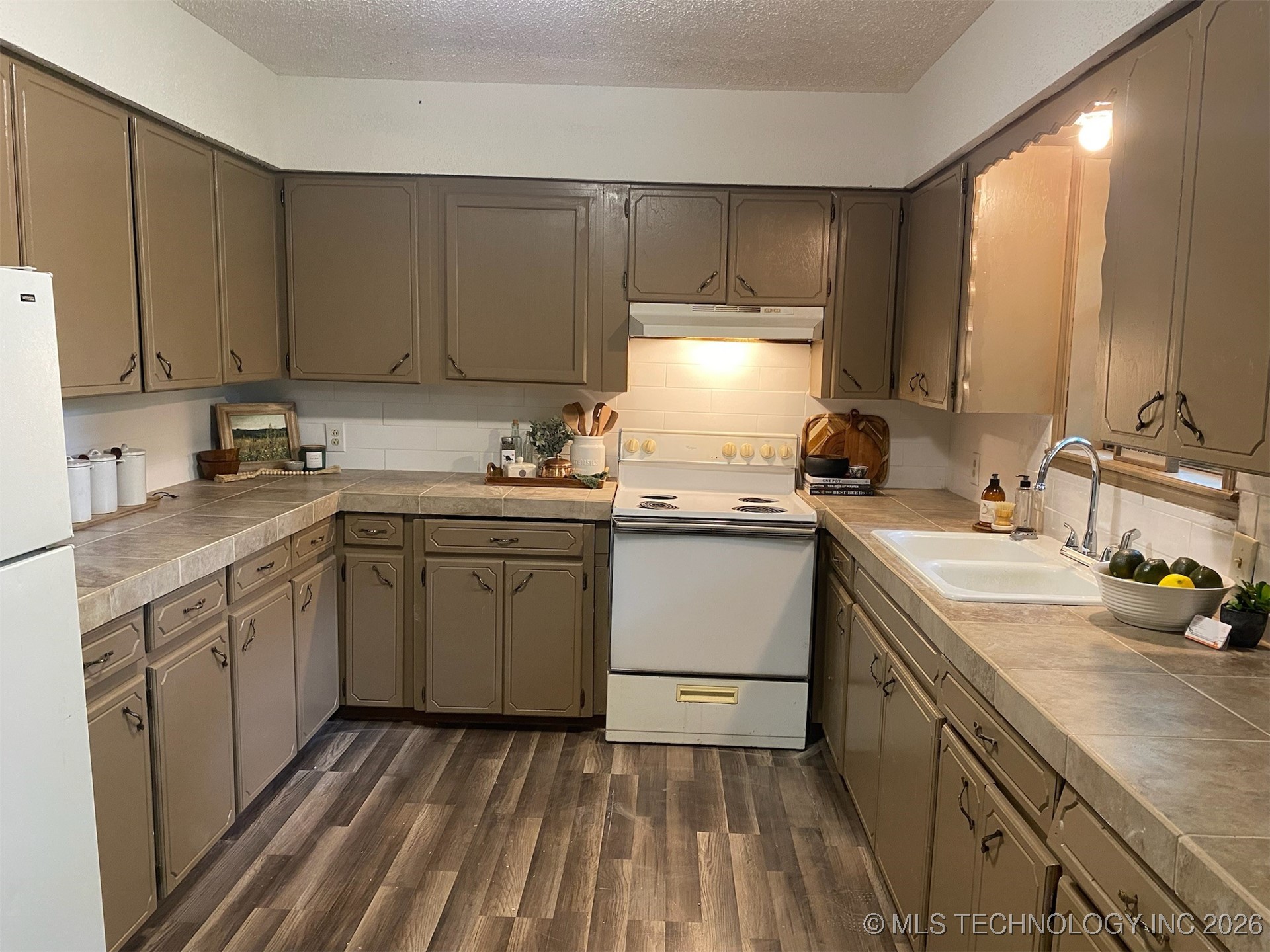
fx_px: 954
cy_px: 476
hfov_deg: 67.3
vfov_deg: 53.1
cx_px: 635
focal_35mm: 26
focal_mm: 4.25
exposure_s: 1/60
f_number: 1.8
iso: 320
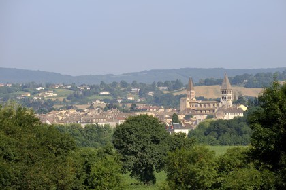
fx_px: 1589
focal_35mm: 200
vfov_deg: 6.9
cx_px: 143
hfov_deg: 10.3
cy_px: 95
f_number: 8
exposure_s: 1/400
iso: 200
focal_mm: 200
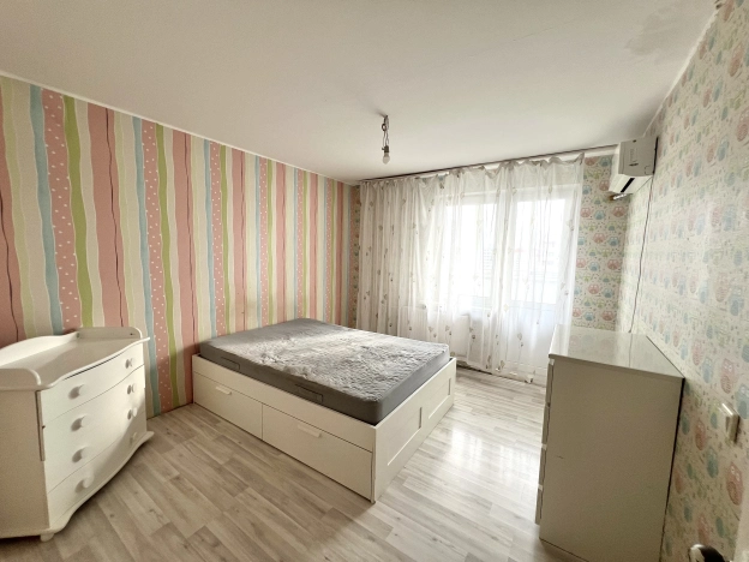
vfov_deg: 89.9
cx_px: 374
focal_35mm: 13
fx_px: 281
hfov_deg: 106.2
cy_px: 281
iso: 40
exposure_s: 1/99
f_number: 1.8
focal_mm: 1.57
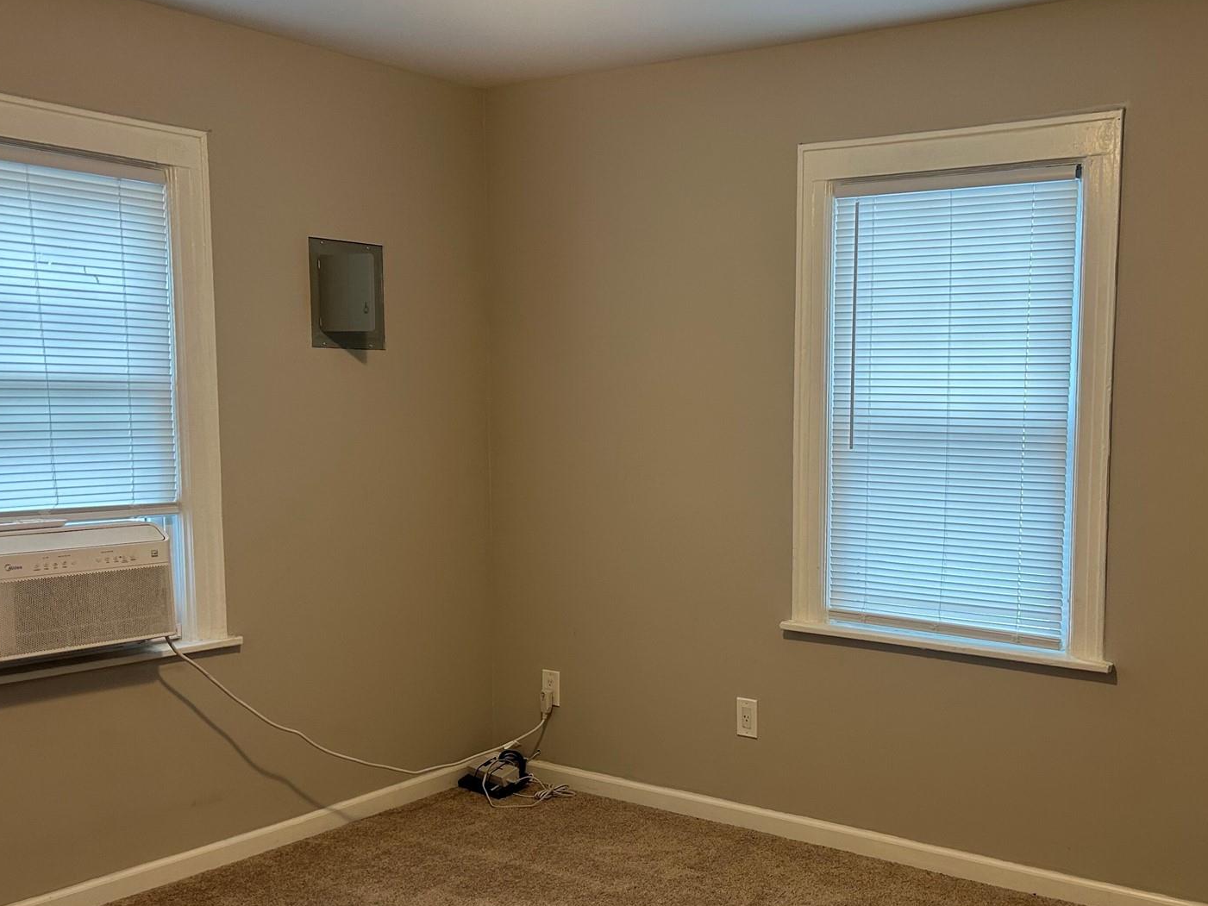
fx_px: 1326
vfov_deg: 37.6
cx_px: 775
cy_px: 542
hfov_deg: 48.4
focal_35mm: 38
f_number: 1.5
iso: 100
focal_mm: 5.7
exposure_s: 1/60
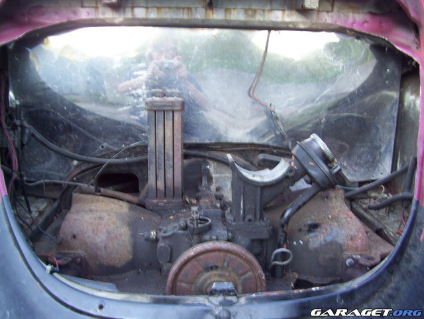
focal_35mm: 36
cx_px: 212
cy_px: 160
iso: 160
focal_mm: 6
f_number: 2.7
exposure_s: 1/8
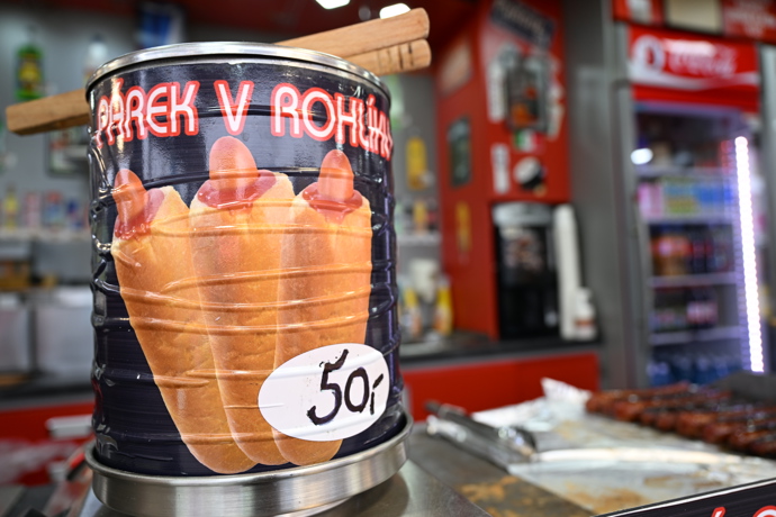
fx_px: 571
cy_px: 258
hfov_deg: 68.4
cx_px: 388
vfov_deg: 48.7
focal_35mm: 26
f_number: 3.5
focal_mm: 26.5
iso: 320
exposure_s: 1/125
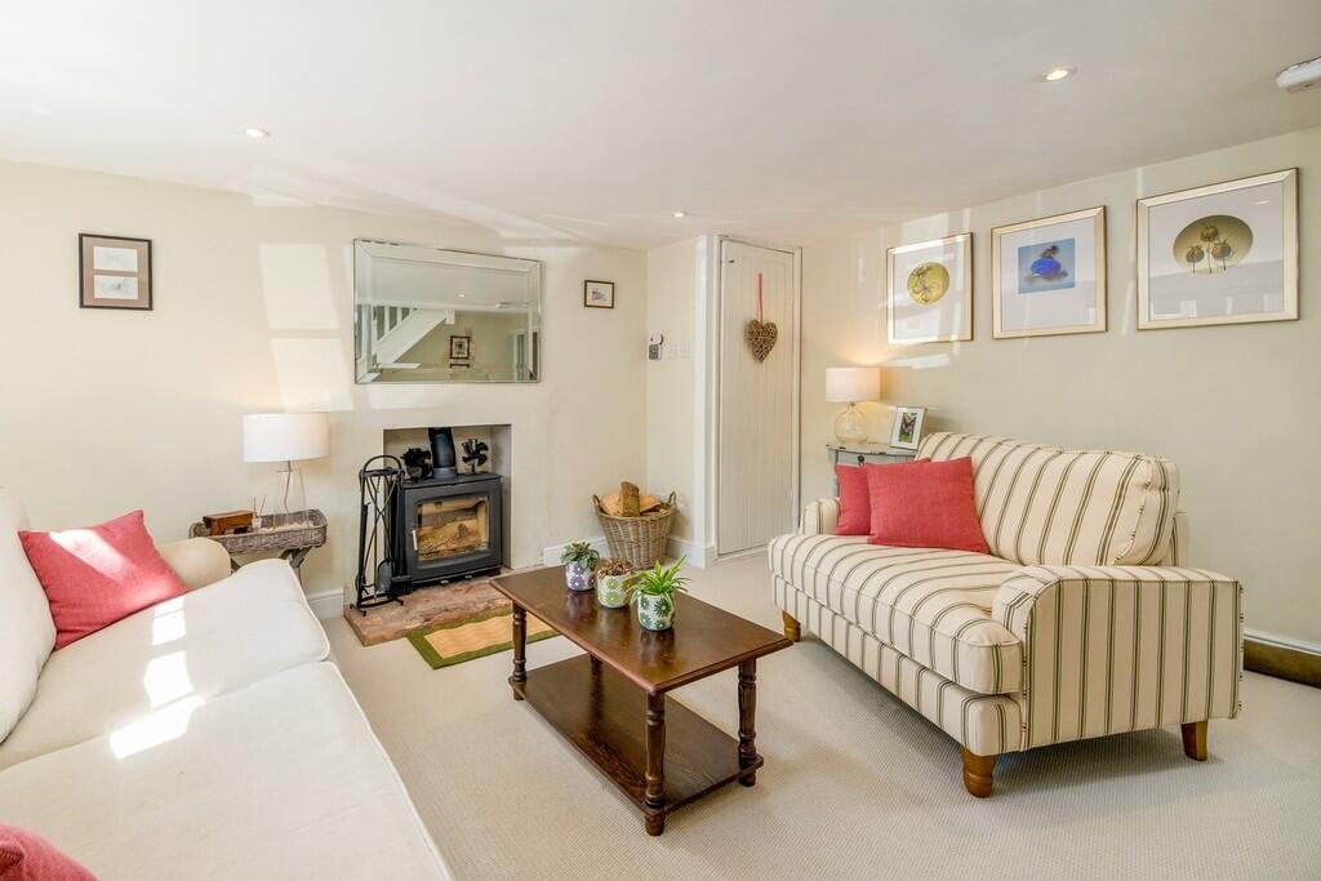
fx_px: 550
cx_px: 660
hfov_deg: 100.4
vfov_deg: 77.3
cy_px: 440
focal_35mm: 15
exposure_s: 1/30
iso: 160
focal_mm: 9.7
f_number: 7.1
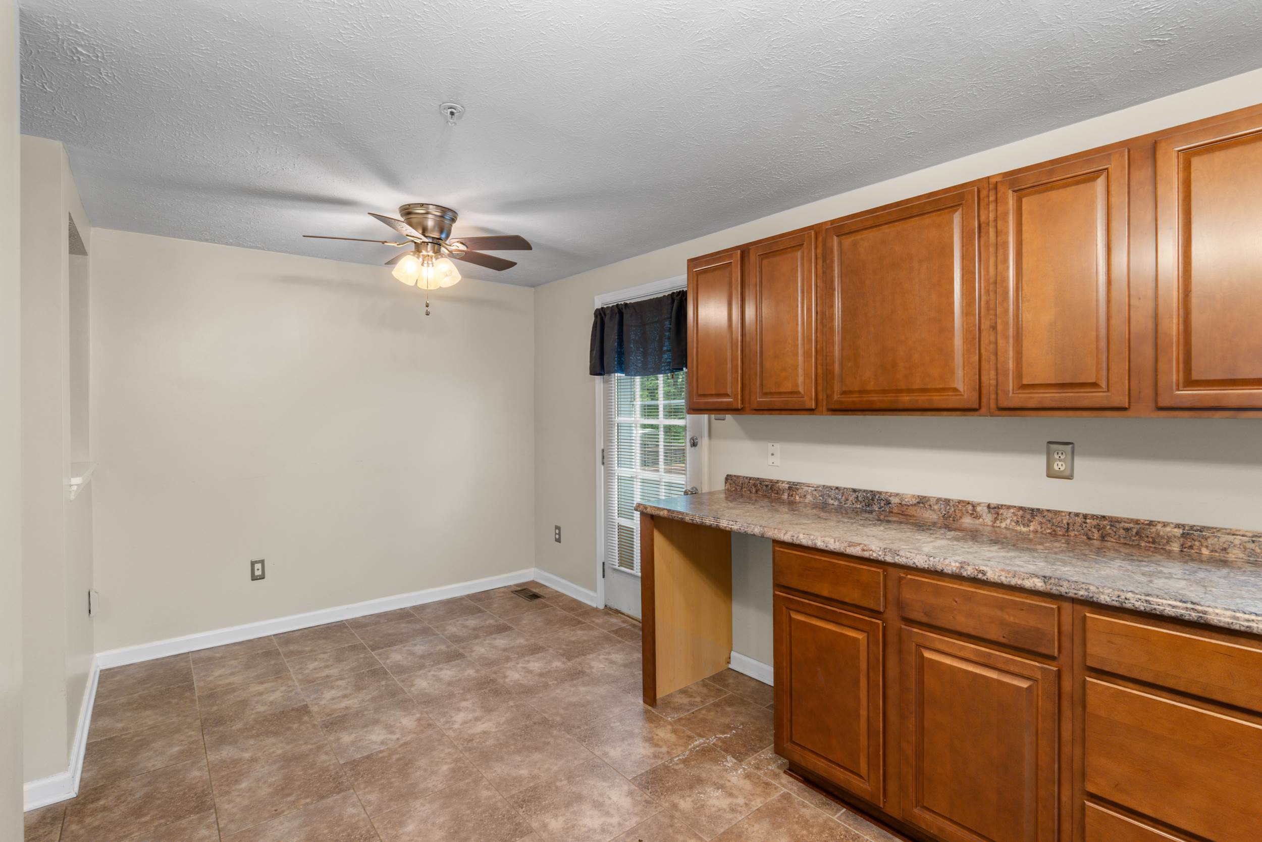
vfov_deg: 70.4
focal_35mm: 17
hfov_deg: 93.3
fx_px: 596
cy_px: 421
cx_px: 631
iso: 640
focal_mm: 16
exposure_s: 1/2
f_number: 8
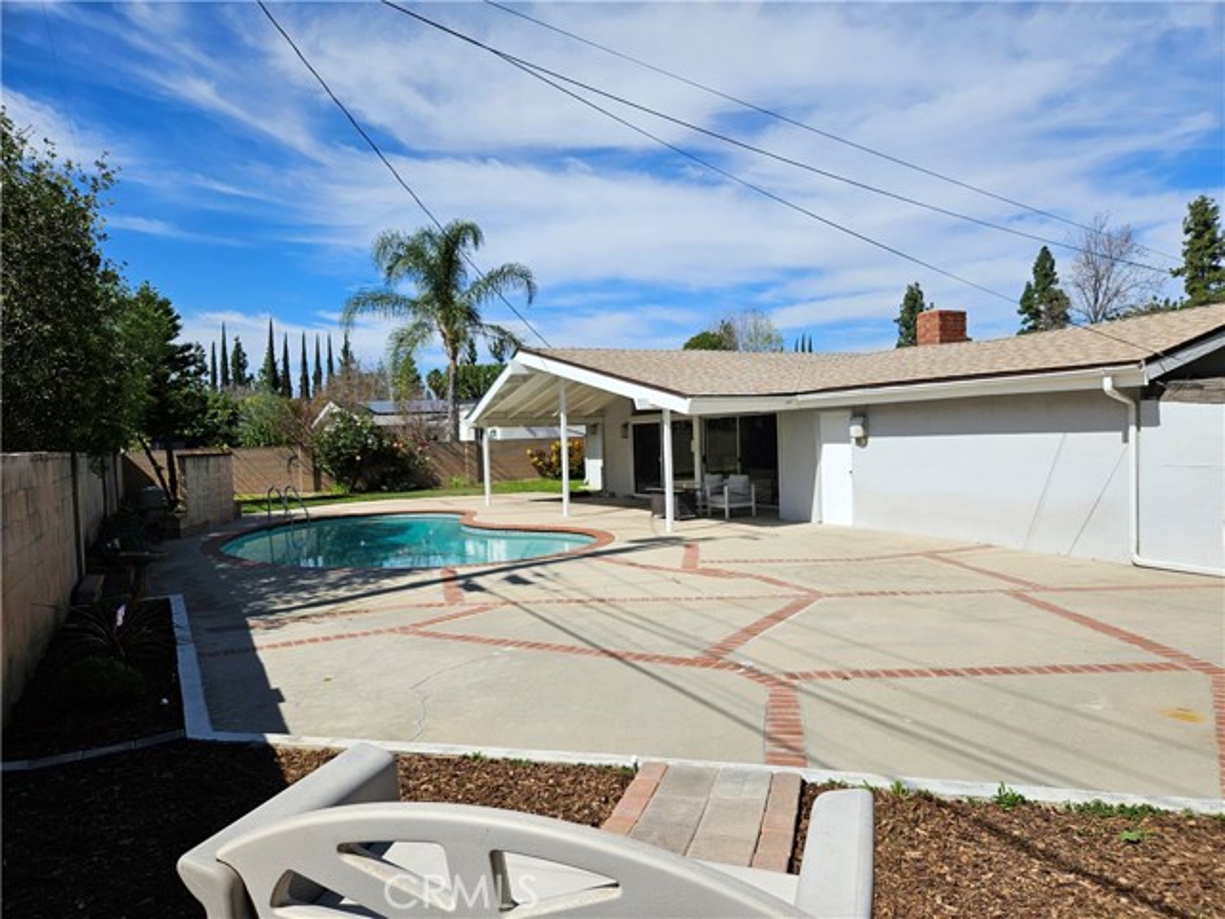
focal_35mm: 23
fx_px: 814
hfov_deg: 73.9
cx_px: 612
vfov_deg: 58.9
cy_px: 460
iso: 25
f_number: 1.8
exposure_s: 1/2483
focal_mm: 5.4
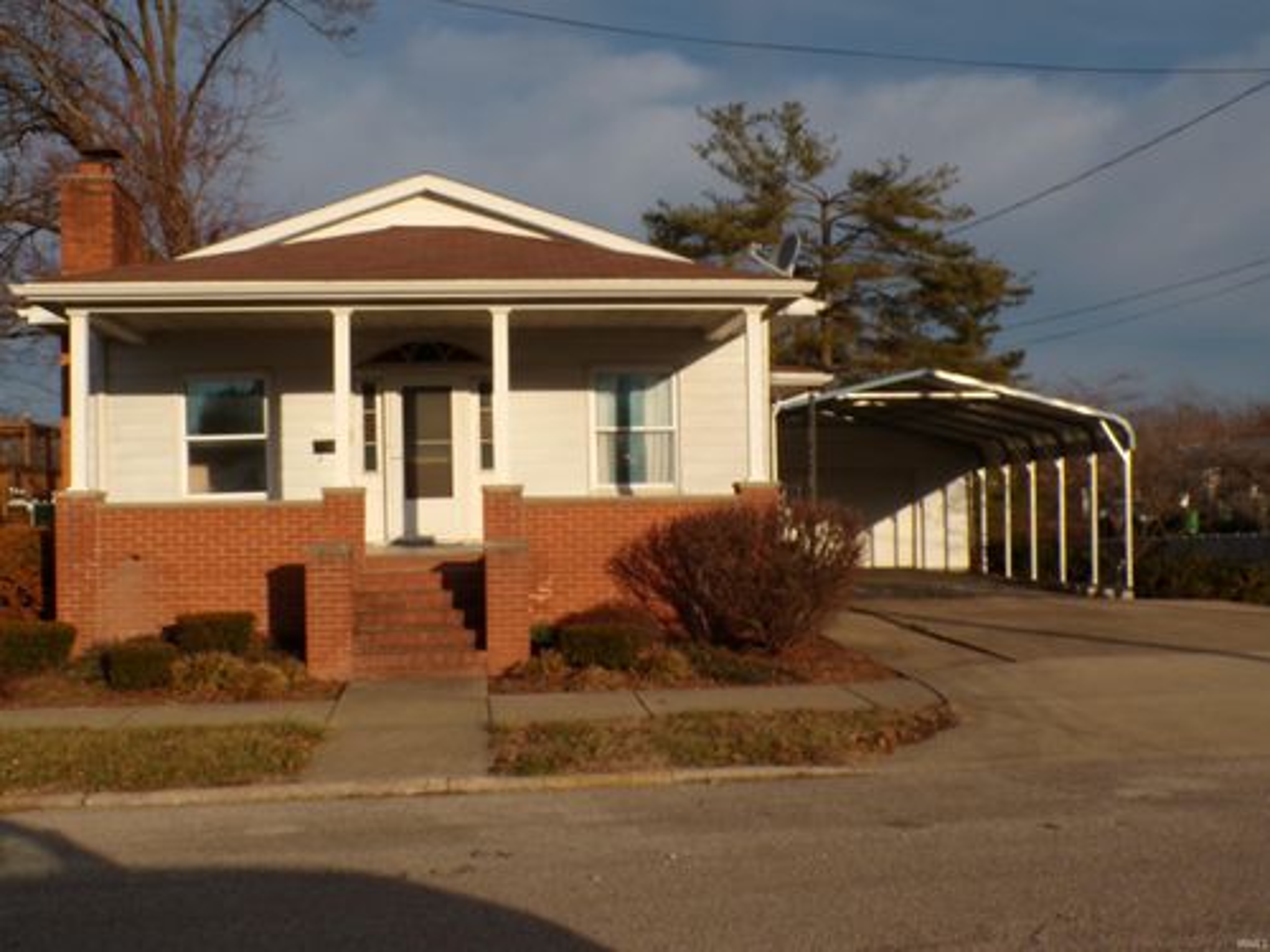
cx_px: 635
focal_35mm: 37
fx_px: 1357
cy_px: 476
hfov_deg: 50.1
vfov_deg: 38.7
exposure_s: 1/750
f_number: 4.9
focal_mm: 6.6
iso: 100
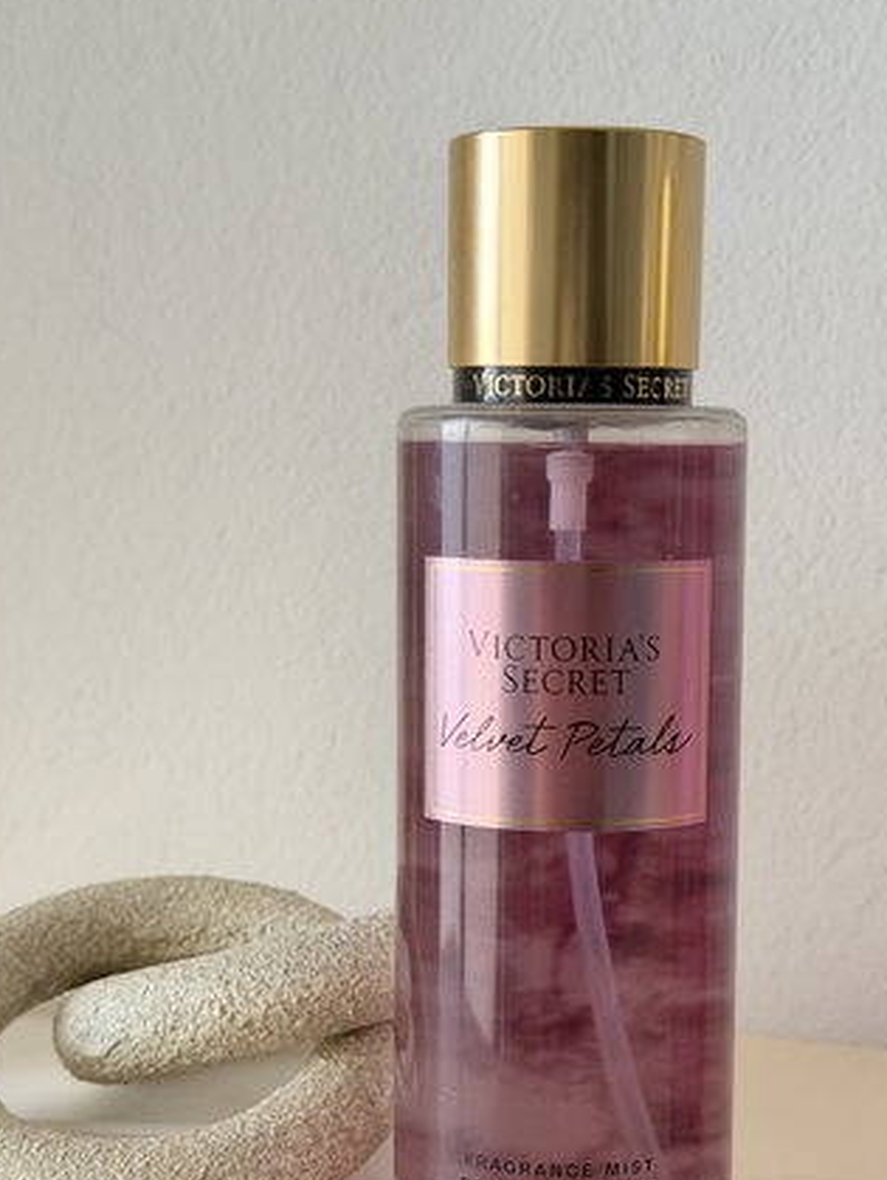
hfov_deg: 24.1
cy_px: 686
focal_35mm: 61
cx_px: 479
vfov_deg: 31.6
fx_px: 2081
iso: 320
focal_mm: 6.76
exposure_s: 1/40
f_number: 1.78
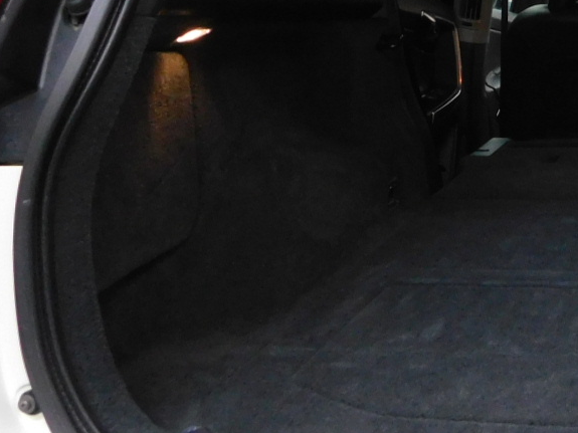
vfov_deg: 22.7
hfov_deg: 26.7
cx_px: 702
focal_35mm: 64
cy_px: 105
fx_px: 1068
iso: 400
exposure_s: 1/20
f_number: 3
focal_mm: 4
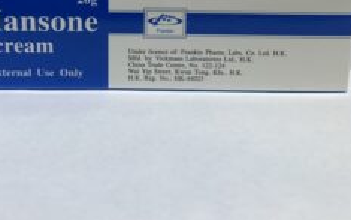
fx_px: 450
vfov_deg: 26.0
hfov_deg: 42.5
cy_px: 0
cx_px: 143
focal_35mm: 47
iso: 40
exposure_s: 1/100
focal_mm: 4.25
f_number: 1.8
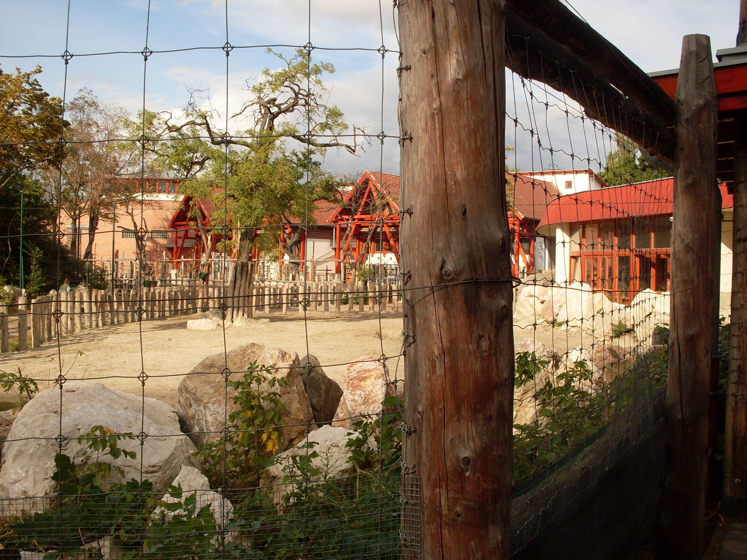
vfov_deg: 37.7
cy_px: 280
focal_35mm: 38
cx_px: 374
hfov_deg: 49.0
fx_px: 820
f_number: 8.4
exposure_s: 1/180
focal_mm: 6.3
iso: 80
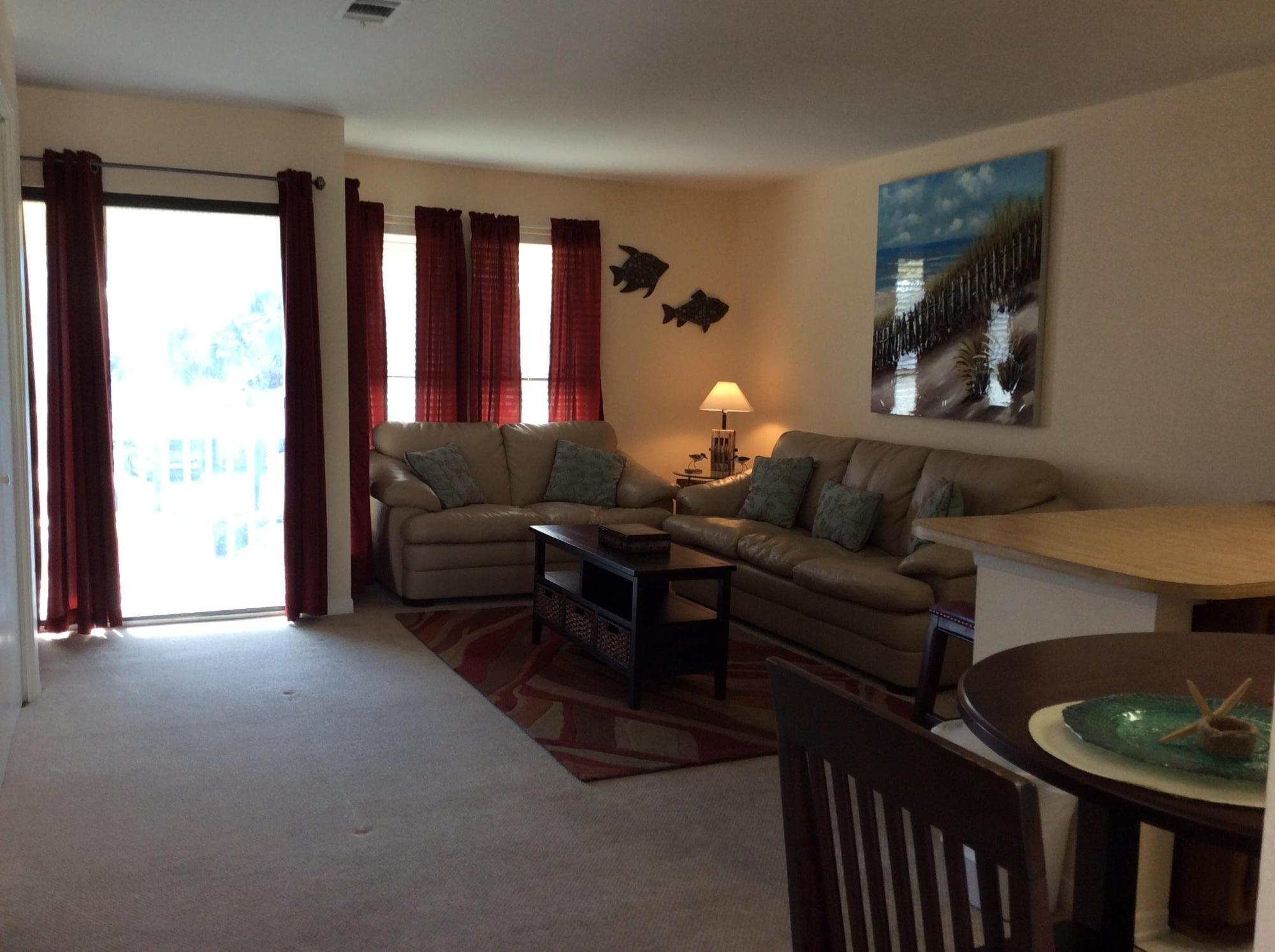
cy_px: 476
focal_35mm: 32
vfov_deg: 44.0
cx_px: 638
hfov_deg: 56.9
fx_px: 1177
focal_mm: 3.3
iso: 40
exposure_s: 1/40
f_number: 2.4
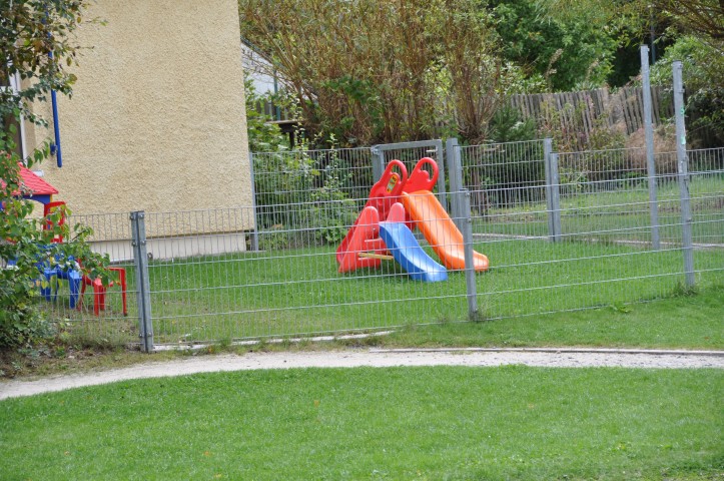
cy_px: 240
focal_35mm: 142
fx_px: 2862
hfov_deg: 14.4
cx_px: 362
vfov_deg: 9.6
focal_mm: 95
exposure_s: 1/125
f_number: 5.6
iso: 200
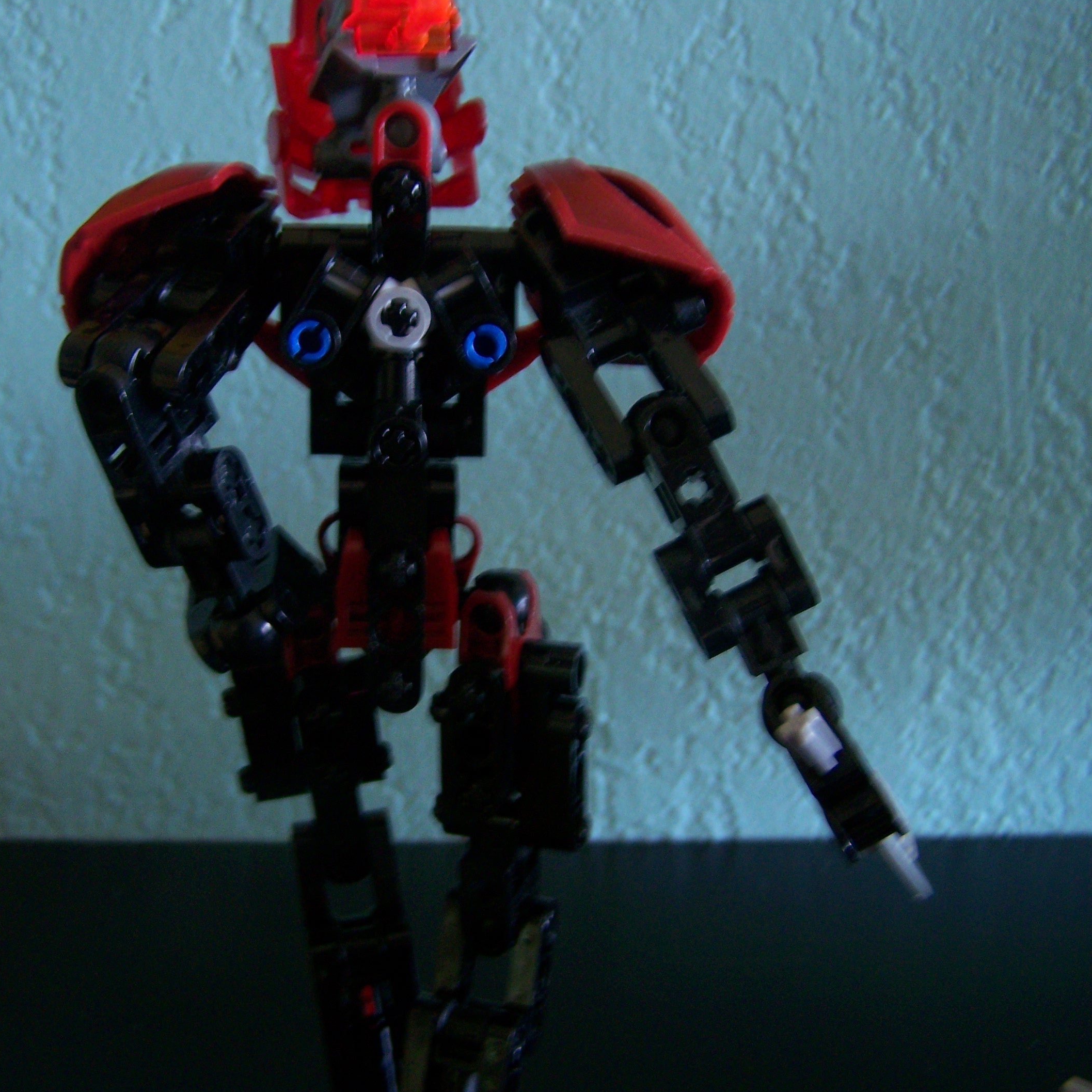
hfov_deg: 37.4
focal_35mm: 45
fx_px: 1606
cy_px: 548
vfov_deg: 37.6
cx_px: 444
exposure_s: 1/8
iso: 160
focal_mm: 6.3
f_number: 2.8
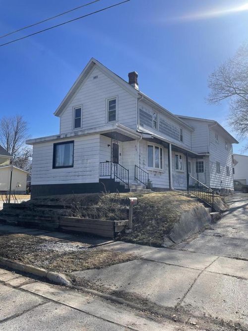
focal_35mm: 26
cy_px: 166
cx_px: 124
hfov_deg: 53.0
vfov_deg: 67.3
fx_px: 248
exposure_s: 1/3300
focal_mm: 4.2
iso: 32
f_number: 1.6
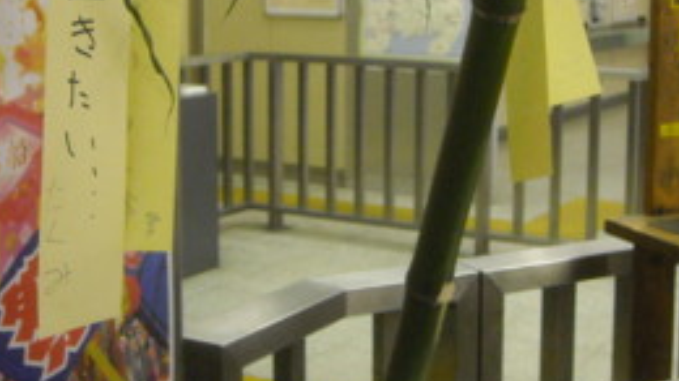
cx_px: 332
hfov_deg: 31.9
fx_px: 1188
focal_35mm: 66
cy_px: 65
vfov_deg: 18.0
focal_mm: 5.7
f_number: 2.8
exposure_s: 1/60
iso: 336
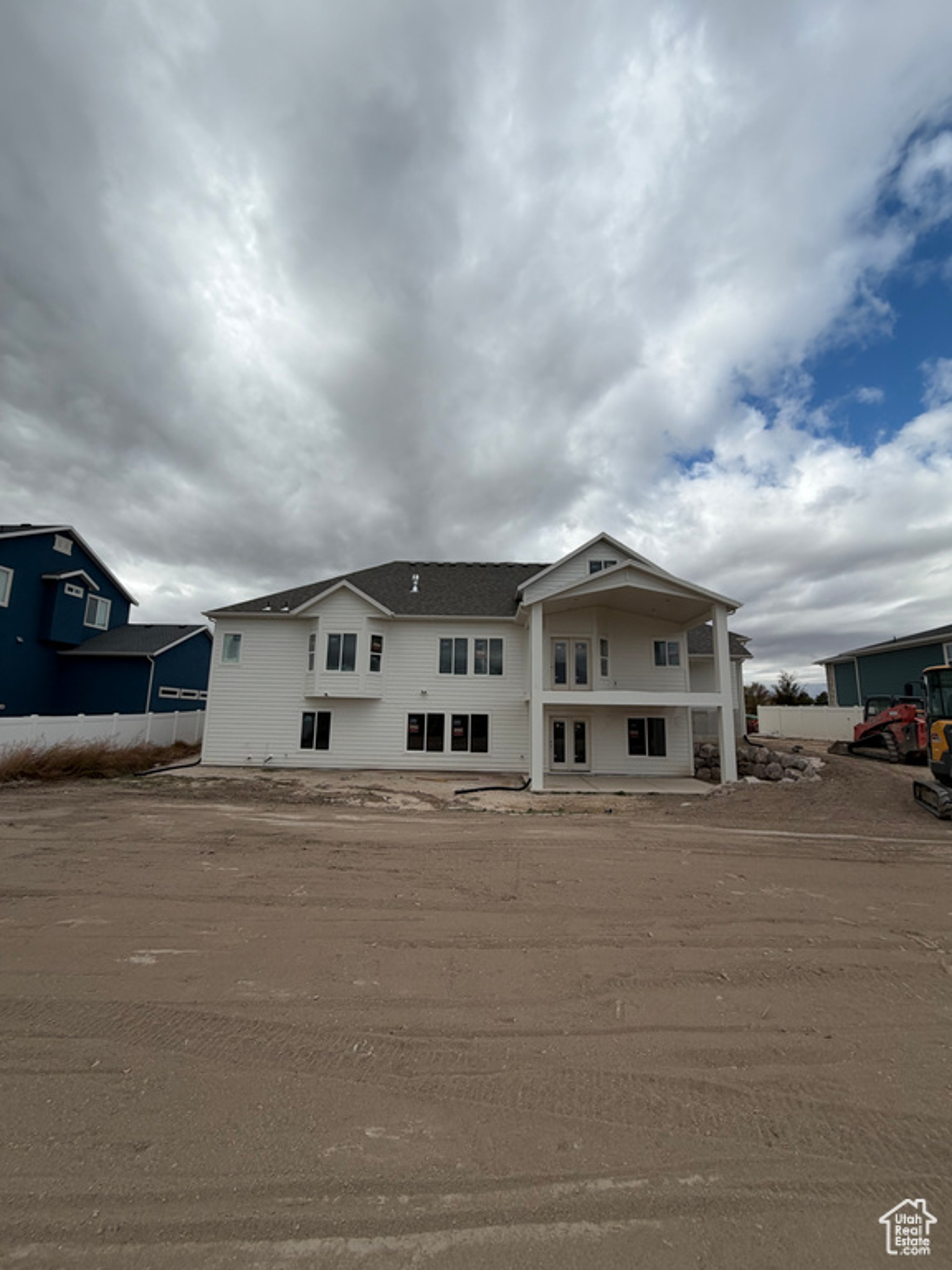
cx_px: 476
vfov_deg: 102.1
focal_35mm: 14
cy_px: 635
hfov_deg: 85.7
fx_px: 513
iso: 25
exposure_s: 1/1464
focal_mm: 2.22
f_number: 2.2
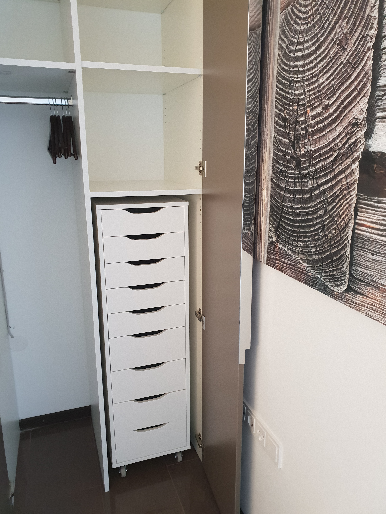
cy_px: 257
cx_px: 193
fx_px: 387
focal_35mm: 26
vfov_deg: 67.3
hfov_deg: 53.1
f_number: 2.4
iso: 320
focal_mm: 4.3
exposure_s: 1/33
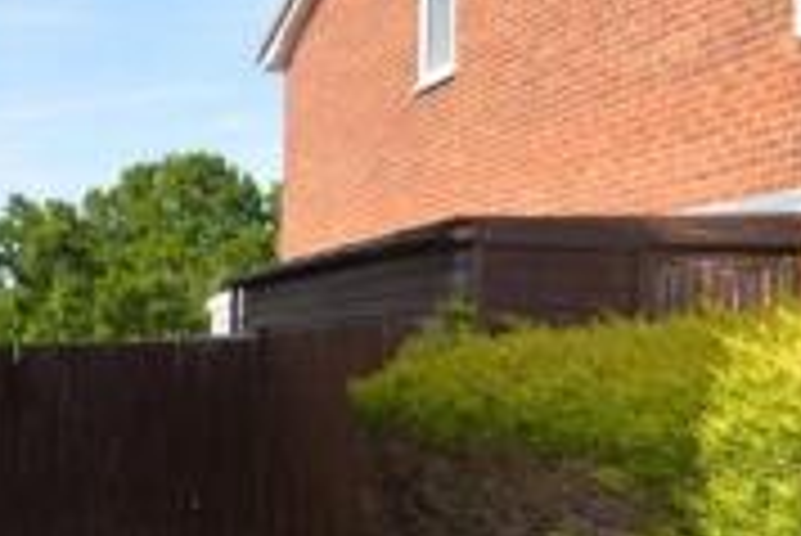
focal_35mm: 55
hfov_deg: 32.9
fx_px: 1225
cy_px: 376
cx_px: -18
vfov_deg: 24.5
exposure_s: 1/160
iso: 100
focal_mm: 15
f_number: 6.3
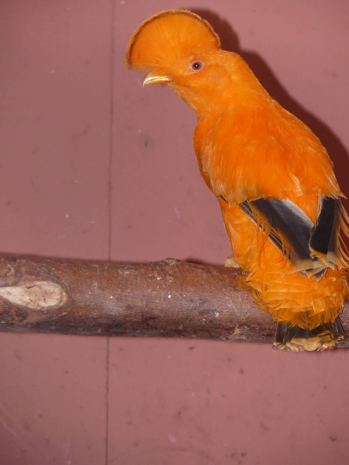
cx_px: 174
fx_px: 3334
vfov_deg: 8.0
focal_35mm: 248
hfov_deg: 6.0
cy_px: 232
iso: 125
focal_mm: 52.4
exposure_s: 1/25
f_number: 3.6
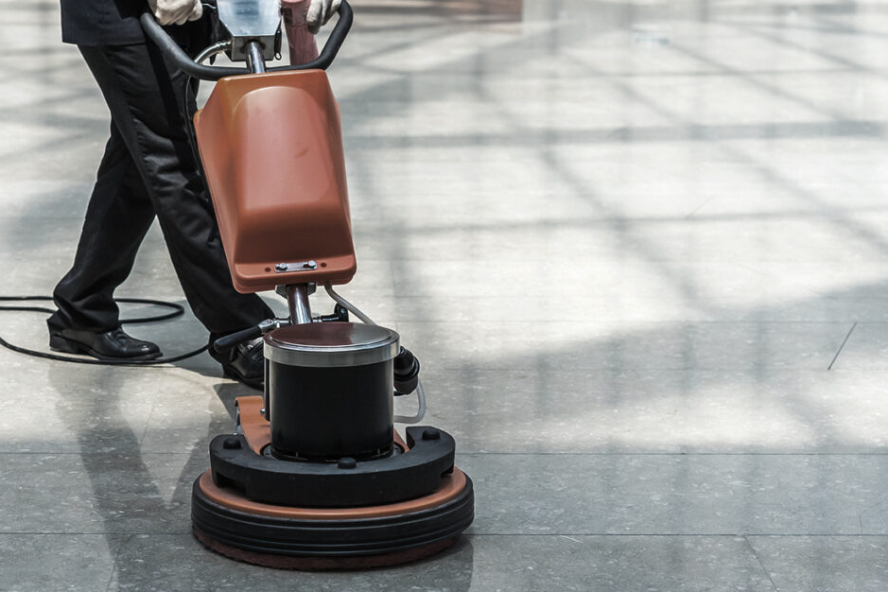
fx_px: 2220
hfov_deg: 22.6
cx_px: 341
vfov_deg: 15.2
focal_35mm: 90
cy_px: 362
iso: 640
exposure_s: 1/800
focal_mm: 55
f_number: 4
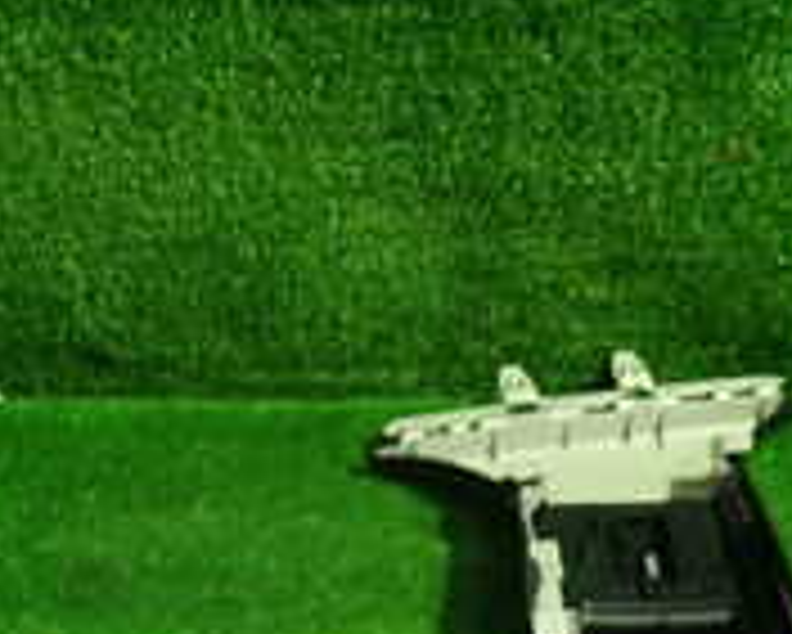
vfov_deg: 16.6
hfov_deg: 22.9
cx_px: 256
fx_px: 1947
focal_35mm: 83
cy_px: 994
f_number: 2
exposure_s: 1/40
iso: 200
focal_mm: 4.5
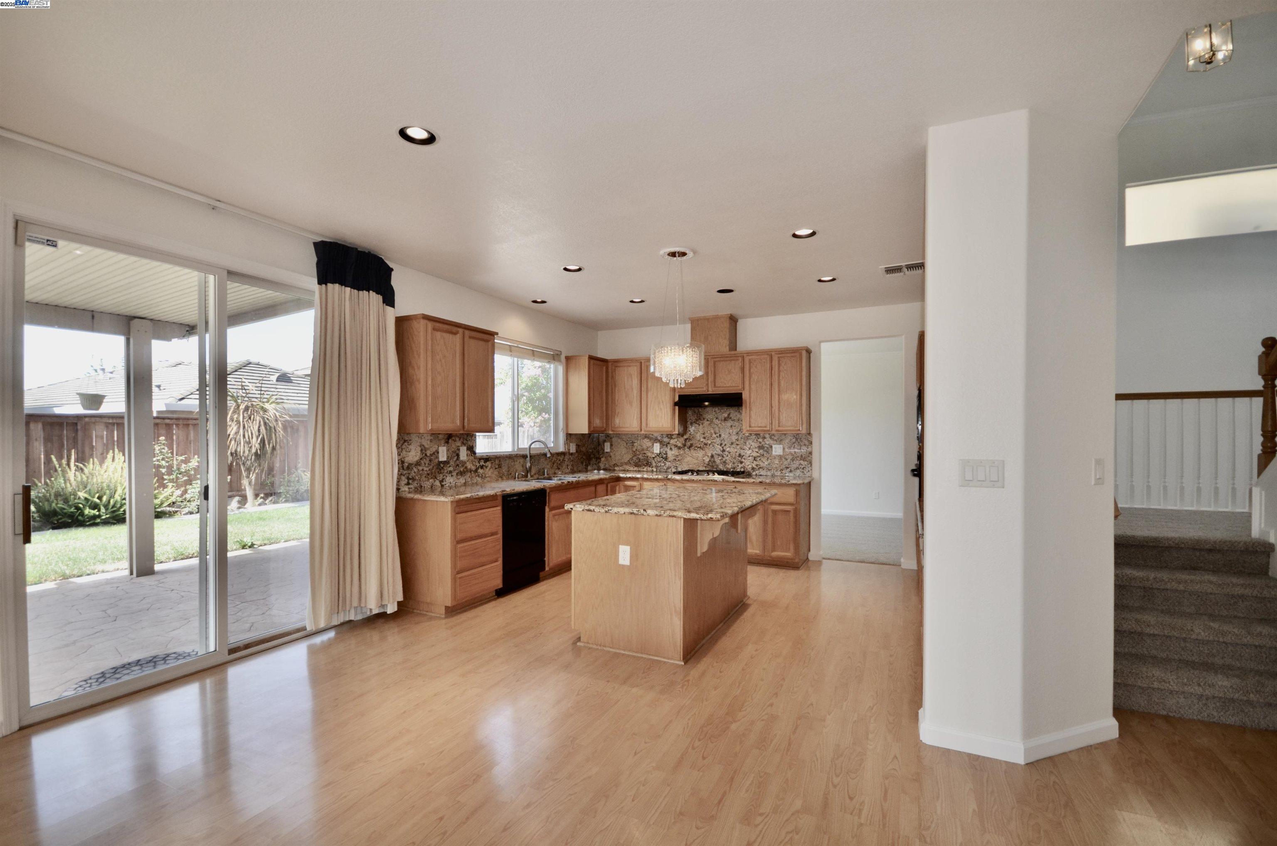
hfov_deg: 100.5
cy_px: 423
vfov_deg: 77.1
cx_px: 638
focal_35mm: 15
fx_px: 531
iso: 250
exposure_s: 1/125
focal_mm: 10
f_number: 4
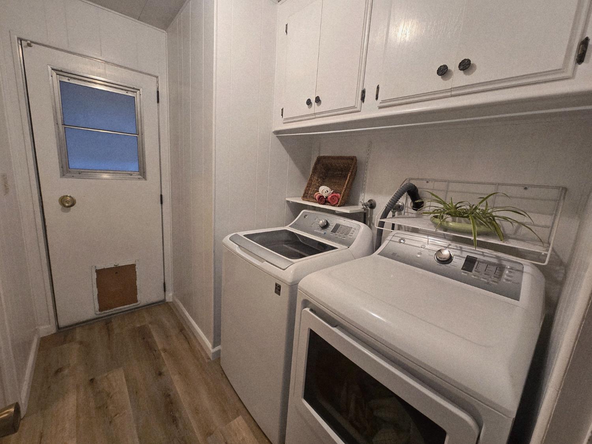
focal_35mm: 13
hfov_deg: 106.2
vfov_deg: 89.9
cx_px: 296
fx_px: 222
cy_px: 222
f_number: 2.2
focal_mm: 2.2
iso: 200
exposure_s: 1/60.2
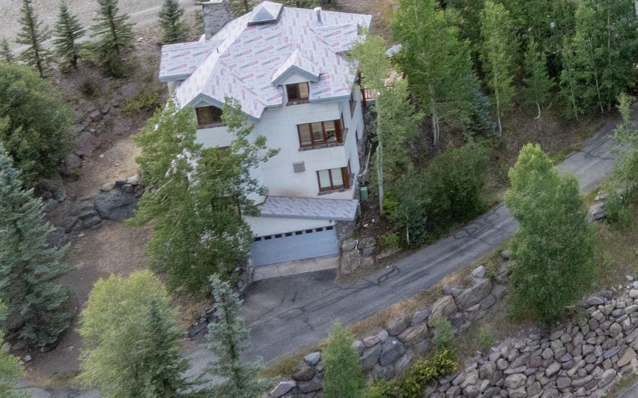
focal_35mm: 85
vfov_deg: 13.8
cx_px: 1030
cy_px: -300
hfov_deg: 20.0
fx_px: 1478
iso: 100
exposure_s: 1/120
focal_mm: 12.29
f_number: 11
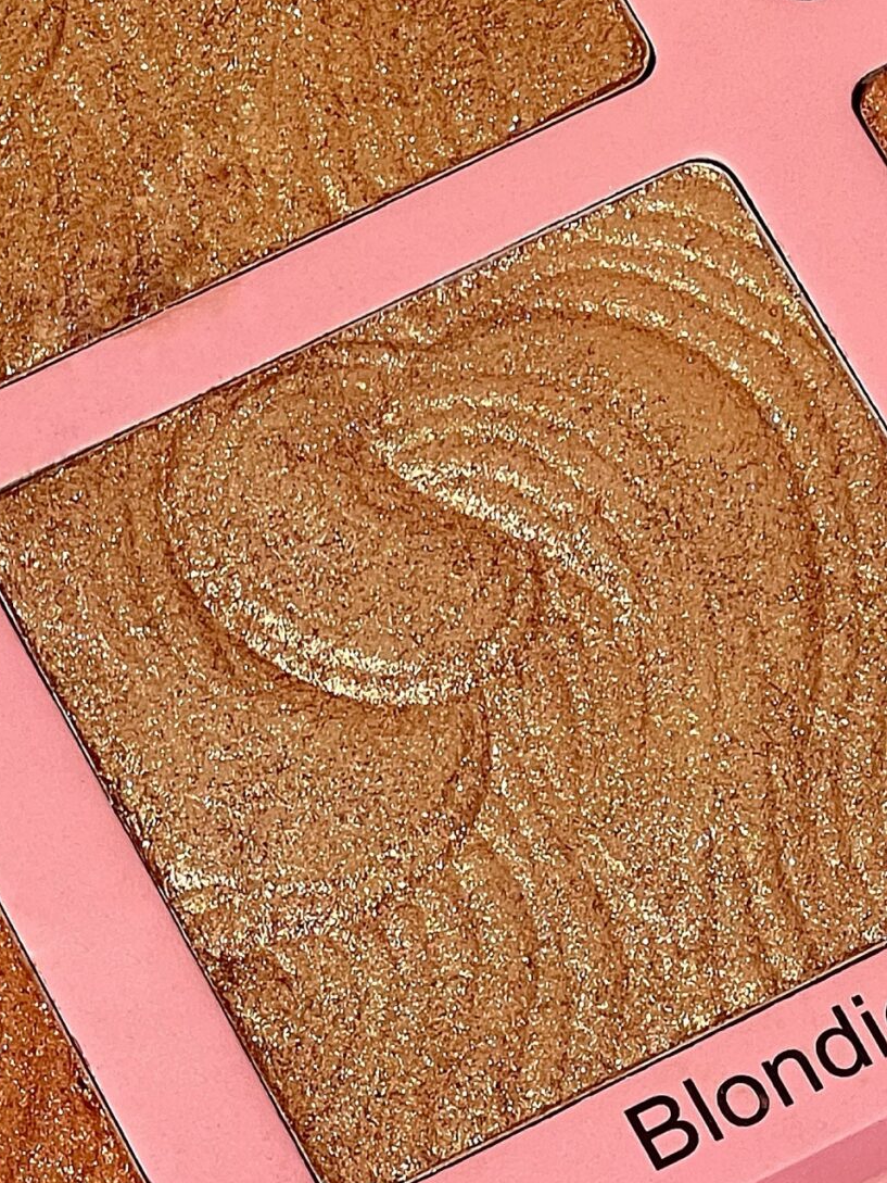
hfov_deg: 8.2
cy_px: 166
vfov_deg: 10.9
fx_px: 6183
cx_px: 210
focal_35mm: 181
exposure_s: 1/50
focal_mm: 9
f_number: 2.8
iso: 160
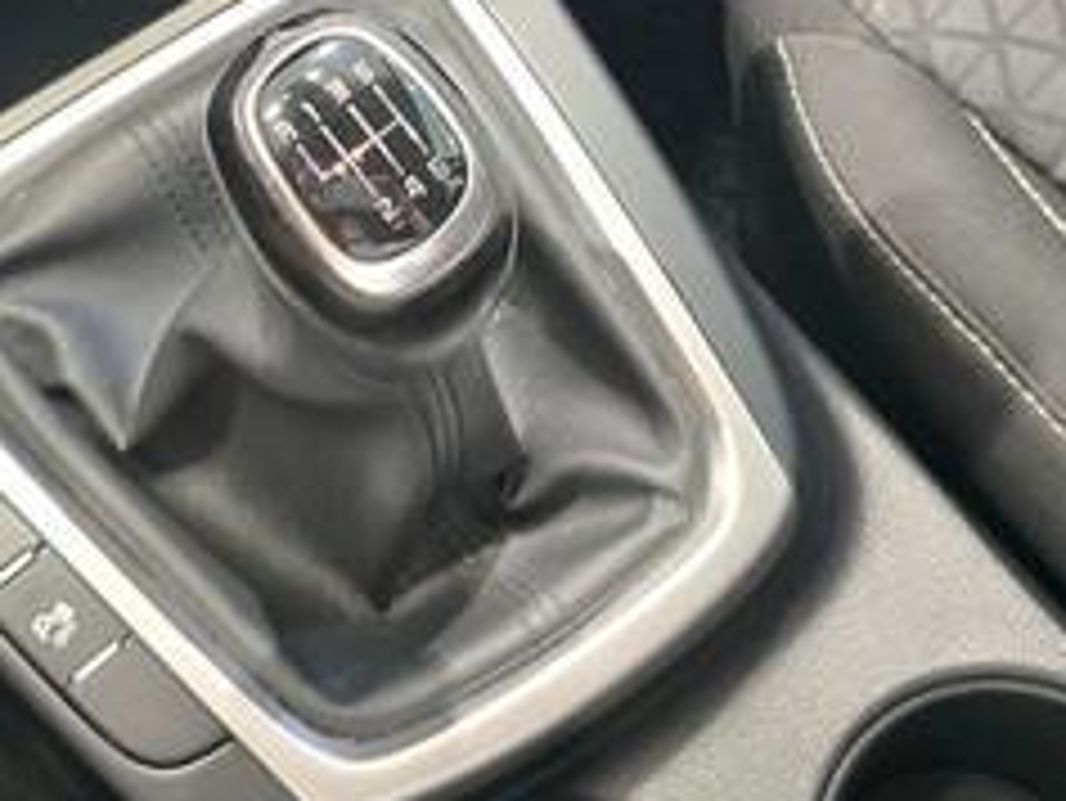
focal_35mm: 62
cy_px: -126
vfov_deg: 22.1
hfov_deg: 30.7
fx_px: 1910
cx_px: 283
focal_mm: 6.3
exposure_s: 1/100
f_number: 1.7
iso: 1000
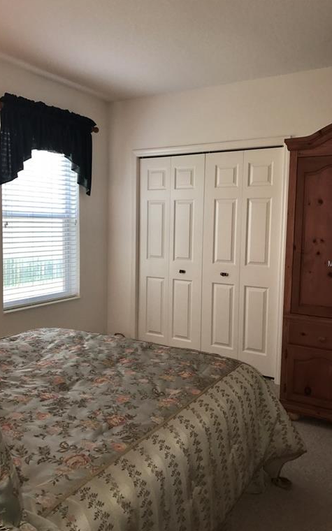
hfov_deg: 41.8
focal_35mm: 30
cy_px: 264
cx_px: 159
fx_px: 434
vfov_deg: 62.9
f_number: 1.8
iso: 20
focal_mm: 3.99
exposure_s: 1/32
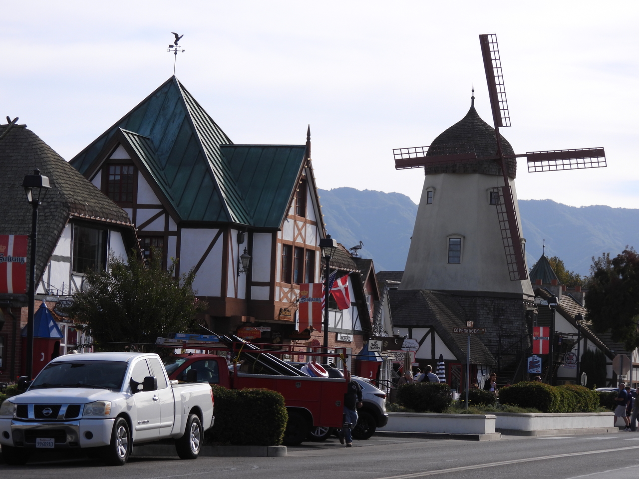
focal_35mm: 125
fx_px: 2307
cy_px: 240
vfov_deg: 11.9
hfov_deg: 15.8
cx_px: 320
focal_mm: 22.3
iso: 100
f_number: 4
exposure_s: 1/800
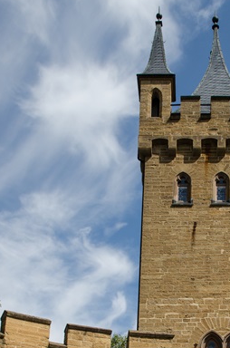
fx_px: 530
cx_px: 174
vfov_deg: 35.4
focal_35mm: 55
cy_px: 266
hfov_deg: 24.2
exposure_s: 1/500
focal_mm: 22
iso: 200
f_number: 9
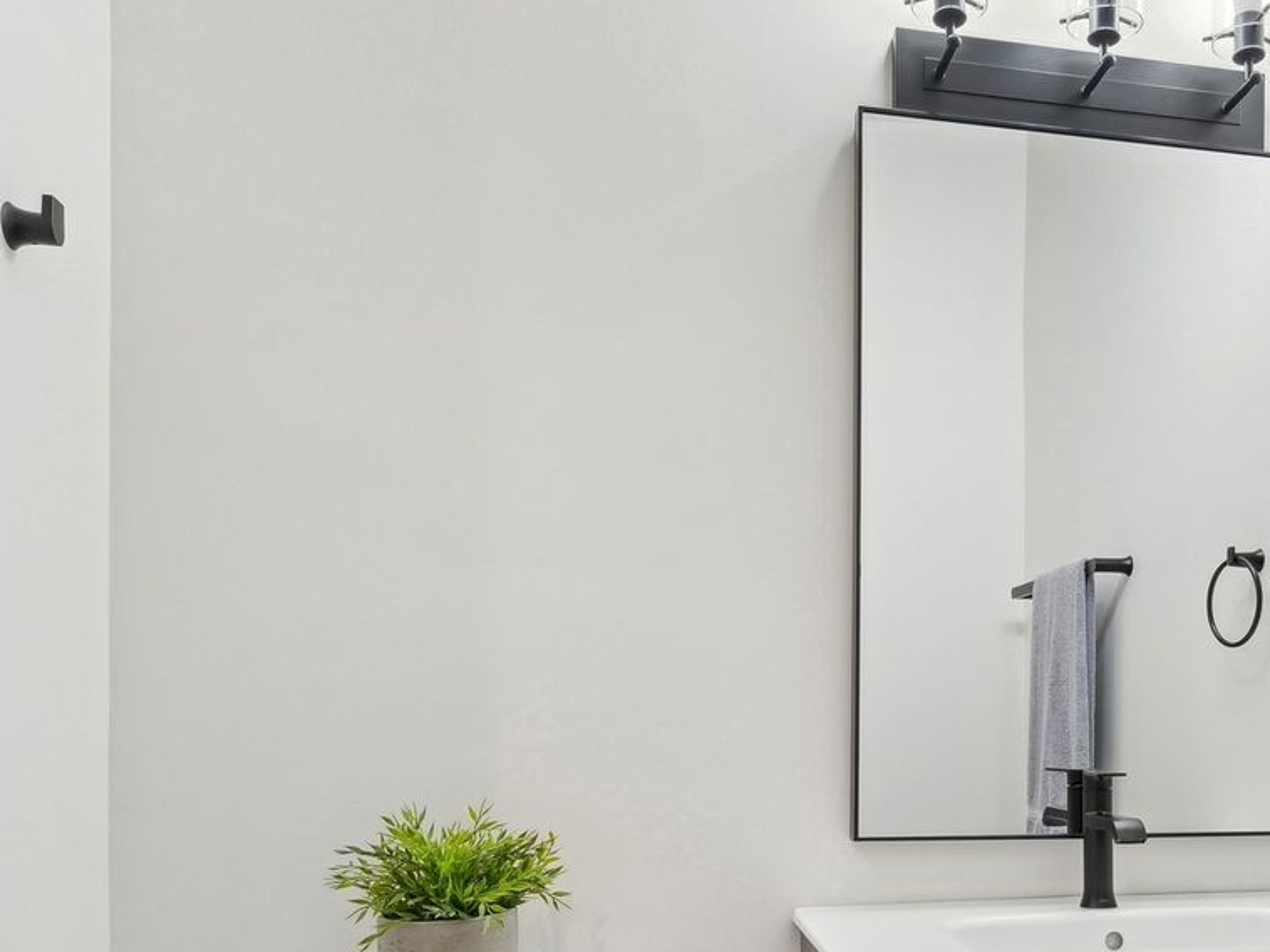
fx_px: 1284
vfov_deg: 39.5
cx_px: 930
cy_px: 722
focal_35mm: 35
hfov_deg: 50.8
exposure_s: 1/8
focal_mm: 17
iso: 200
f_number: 9.5
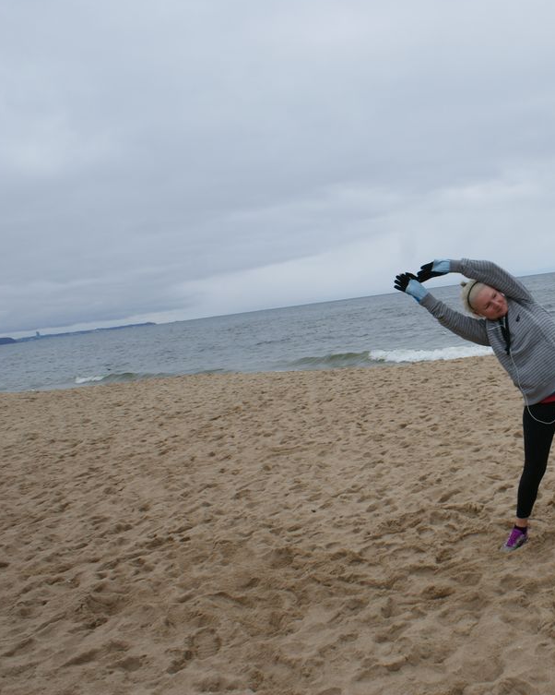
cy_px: 344
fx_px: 801
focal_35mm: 39
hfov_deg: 35.7
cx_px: 511
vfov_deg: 46.9
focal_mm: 18
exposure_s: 1/125
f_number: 10
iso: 100
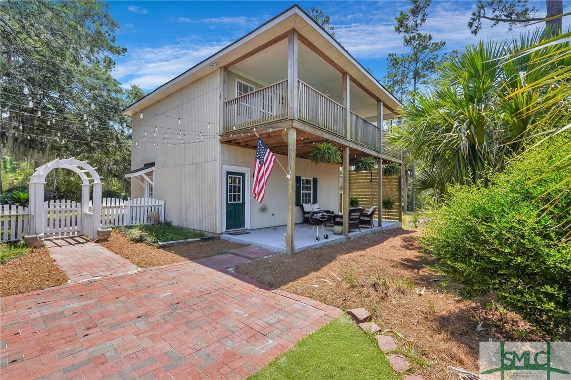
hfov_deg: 96.7
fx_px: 254
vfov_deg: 73.7
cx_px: 286
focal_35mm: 16
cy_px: 190
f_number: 9
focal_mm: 16
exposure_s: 1/400
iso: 320
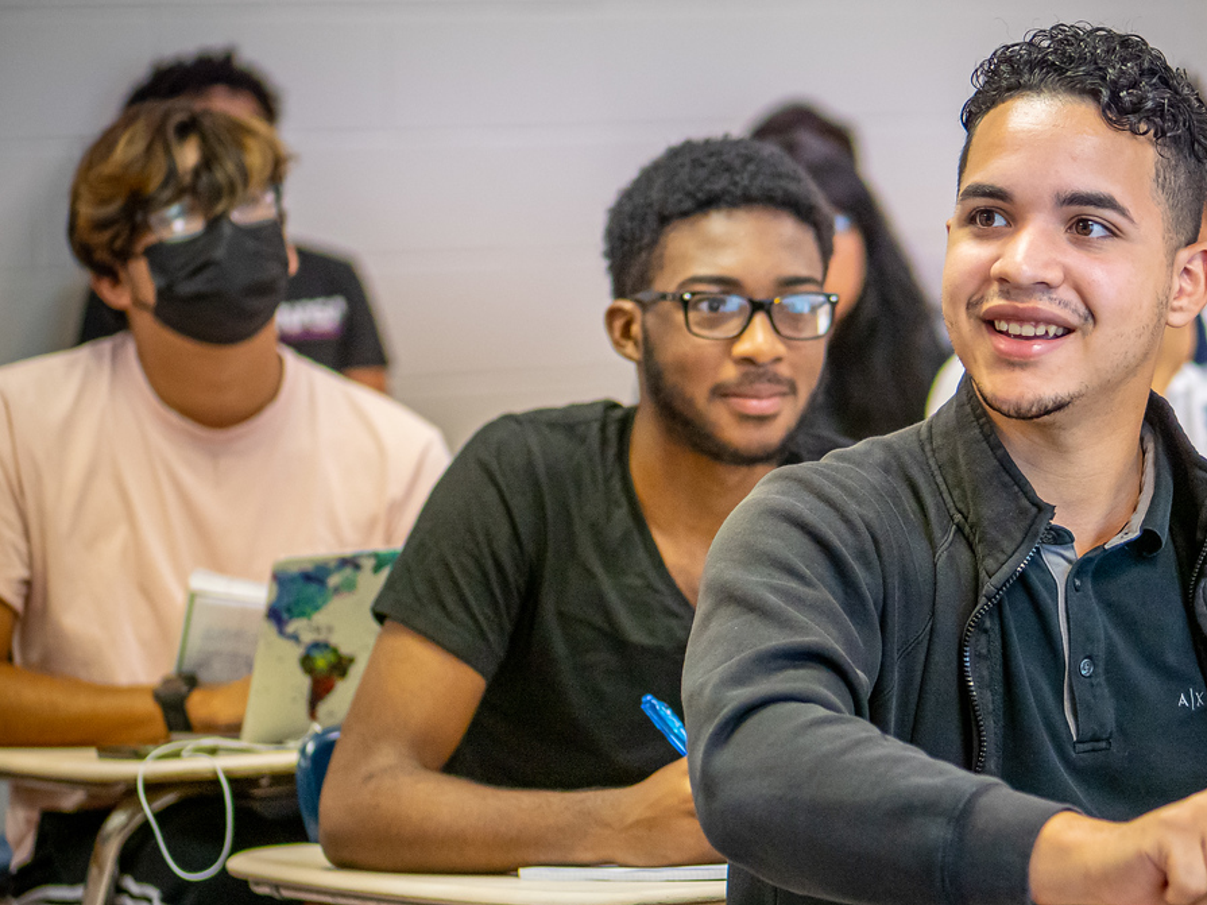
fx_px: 4288
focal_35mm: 123
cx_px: 852
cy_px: 589
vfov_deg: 12.0
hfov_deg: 16.0
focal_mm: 43
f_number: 1.7
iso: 1250
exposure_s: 1/200
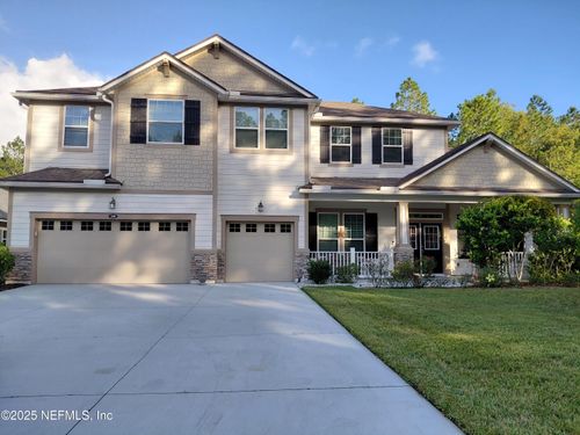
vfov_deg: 54.9
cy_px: 218
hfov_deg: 69.4
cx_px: 290
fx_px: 419
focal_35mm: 25
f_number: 1.8
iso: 50
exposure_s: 1/587
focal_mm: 4.69
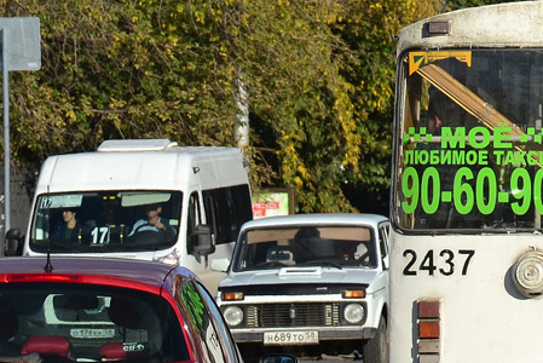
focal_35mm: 526
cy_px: -56
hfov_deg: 3.9
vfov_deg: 2.6
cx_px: 707
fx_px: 7934
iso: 400
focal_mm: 105
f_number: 8
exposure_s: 1/1250
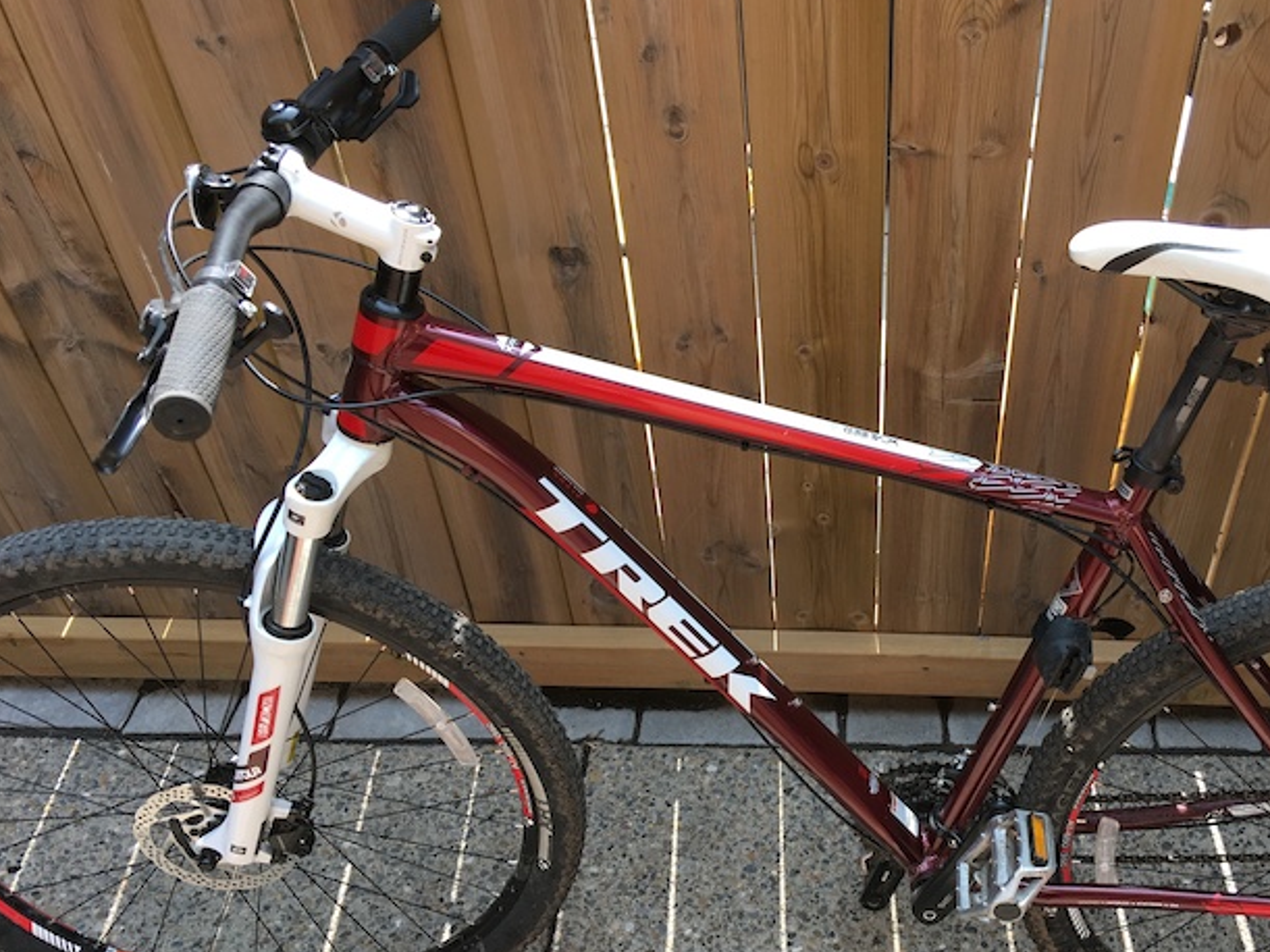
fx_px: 1394
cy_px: 557
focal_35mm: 38
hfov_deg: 48.4
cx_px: 815
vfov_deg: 37.6
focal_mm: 4.15
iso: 25
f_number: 2.2
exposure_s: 1/195
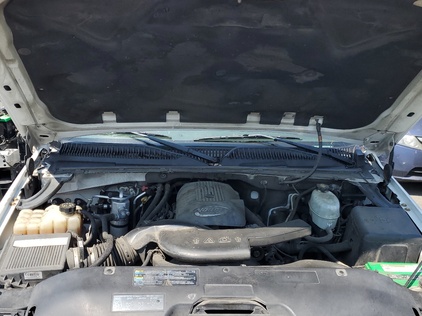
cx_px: 201
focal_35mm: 35
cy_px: 210
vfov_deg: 40.2
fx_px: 427
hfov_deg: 52.6
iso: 50
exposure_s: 1/1667
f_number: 1.5
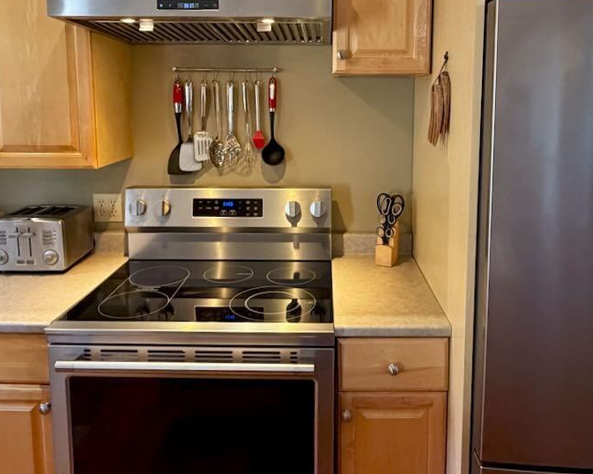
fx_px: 456
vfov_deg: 54.3
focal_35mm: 26
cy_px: 178
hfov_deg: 66.0
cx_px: 307
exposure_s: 1/60
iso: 400
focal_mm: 2.22
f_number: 2.2
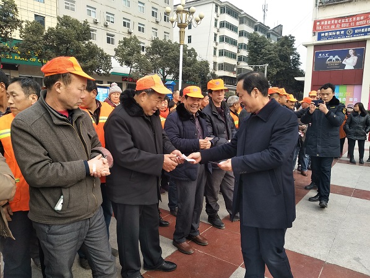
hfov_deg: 67.3
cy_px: 139
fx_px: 278
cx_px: 185
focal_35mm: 26
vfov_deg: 53.1
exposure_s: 1/506
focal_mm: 3.88
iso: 80
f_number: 2
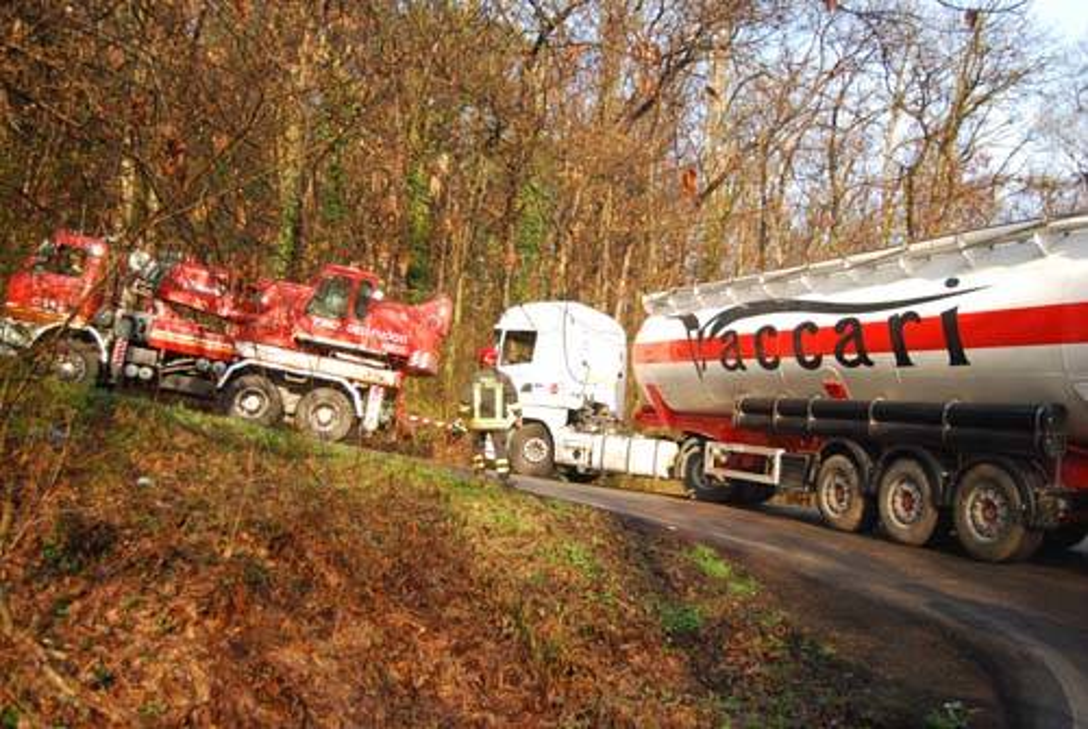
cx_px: 544
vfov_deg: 40.1
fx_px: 999
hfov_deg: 57.2
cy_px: 364
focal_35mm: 33
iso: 400
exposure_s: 1/500
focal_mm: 22
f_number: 3.8
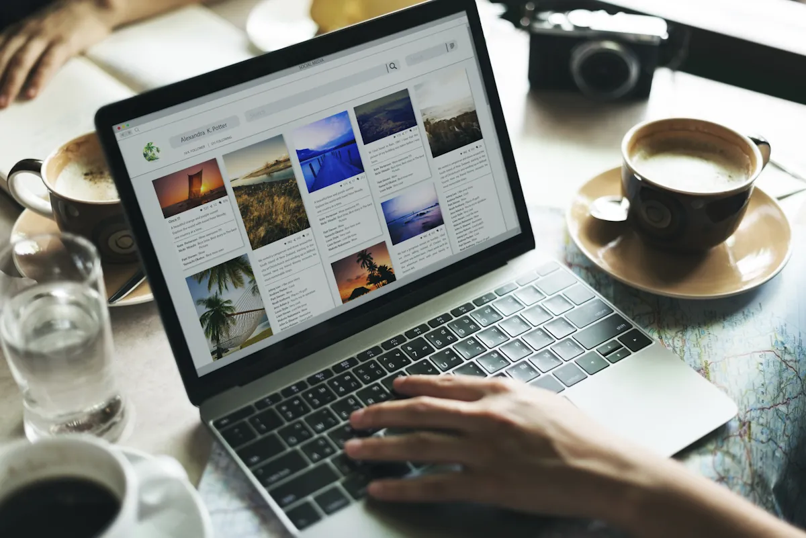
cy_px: 269
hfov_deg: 39.6
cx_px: 403
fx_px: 1120
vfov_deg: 27.0
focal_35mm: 50
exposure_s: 1/160
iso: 100
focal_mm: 50
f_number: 1.8
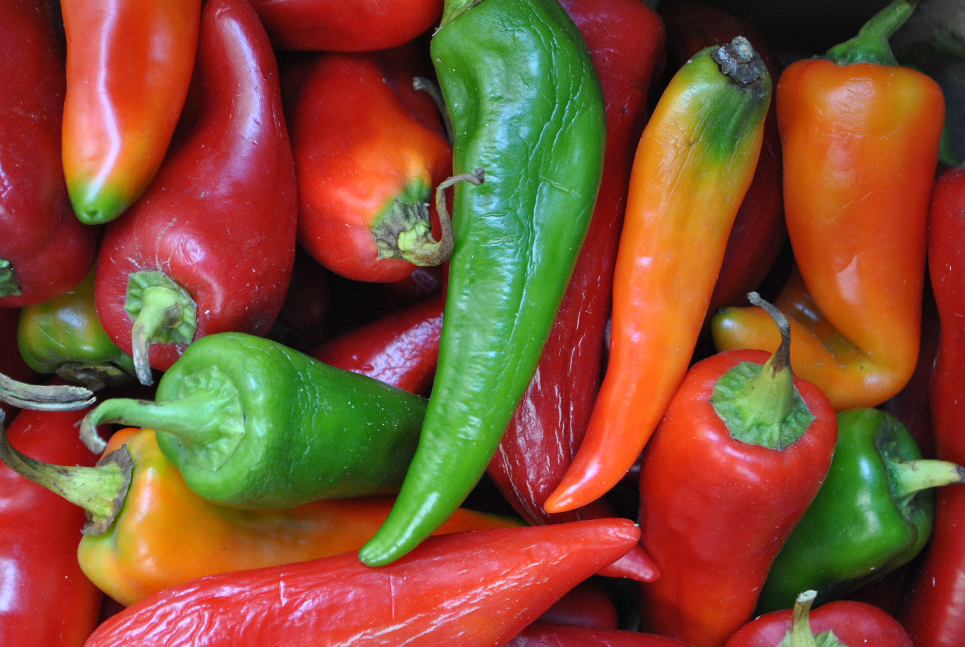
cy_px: 324
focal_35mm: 82
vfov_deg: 16.6
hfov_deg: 24.6
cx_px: 482
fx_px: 2216
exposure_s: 1/30
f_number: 5.6
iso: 640
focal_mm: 55
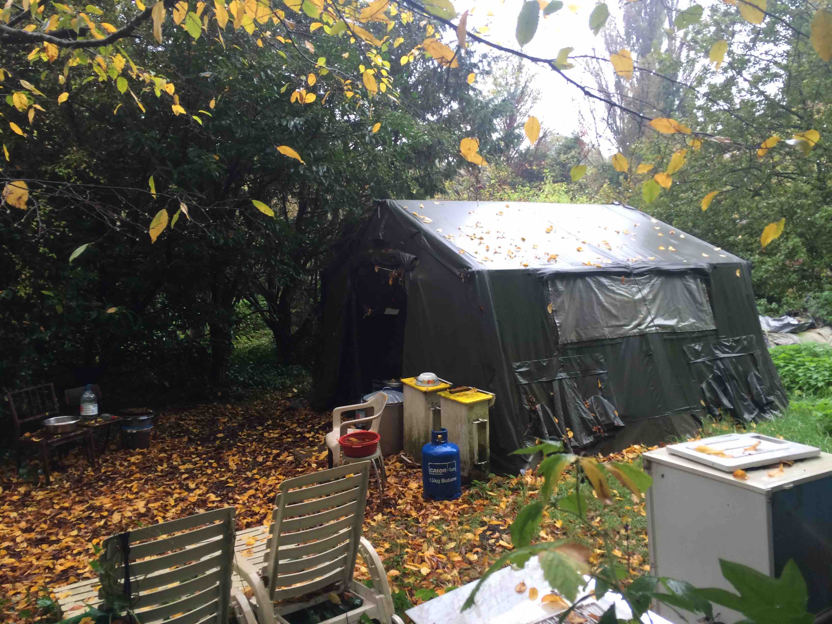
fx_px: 697
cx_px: 416
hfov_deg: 61.7
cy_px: 312
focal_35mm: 29
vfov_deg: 48.2
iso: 40
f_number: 2.2
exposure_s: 1/33
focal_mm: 4.15
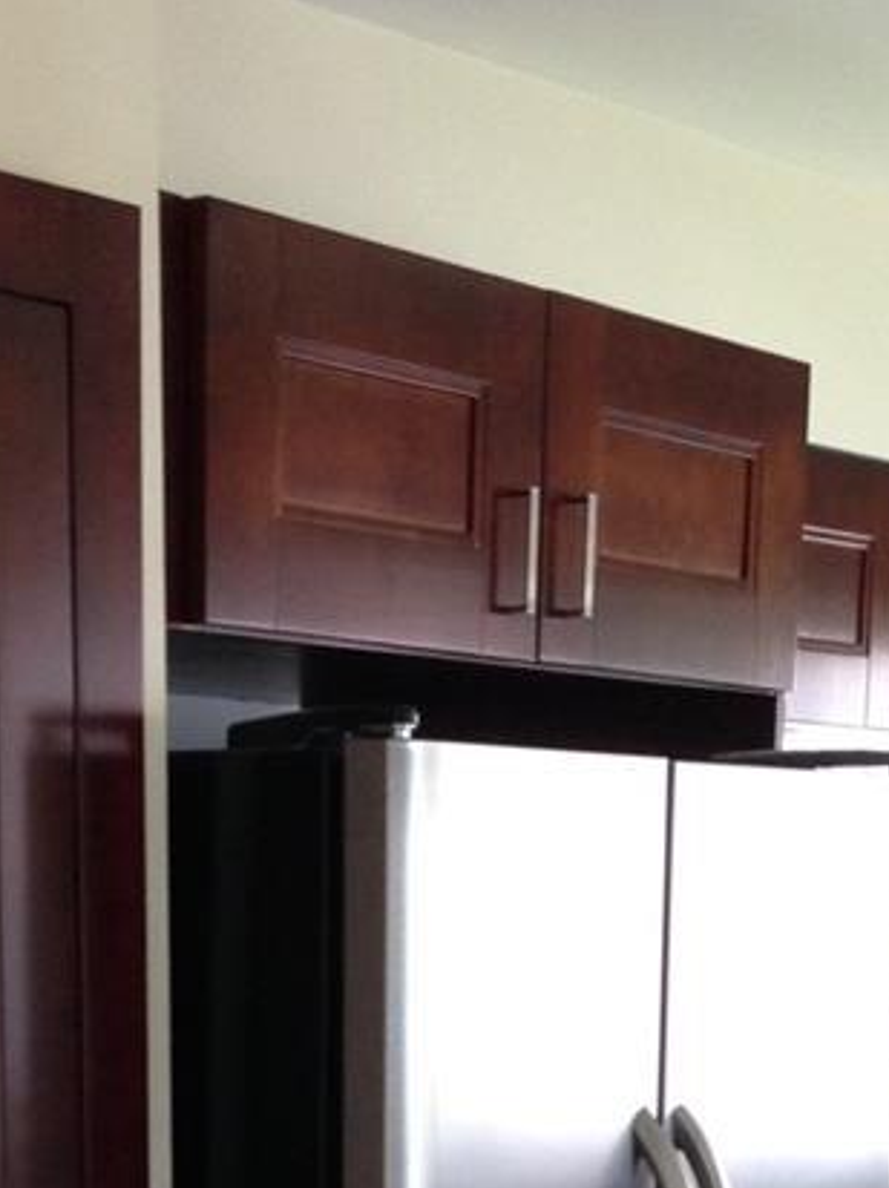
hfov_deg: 15.4
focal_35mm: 96
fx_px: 3292
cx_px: 388
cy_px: 1671
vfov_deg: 18.6
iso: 160
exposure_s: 1/20
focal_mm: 4.12
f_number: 2.4
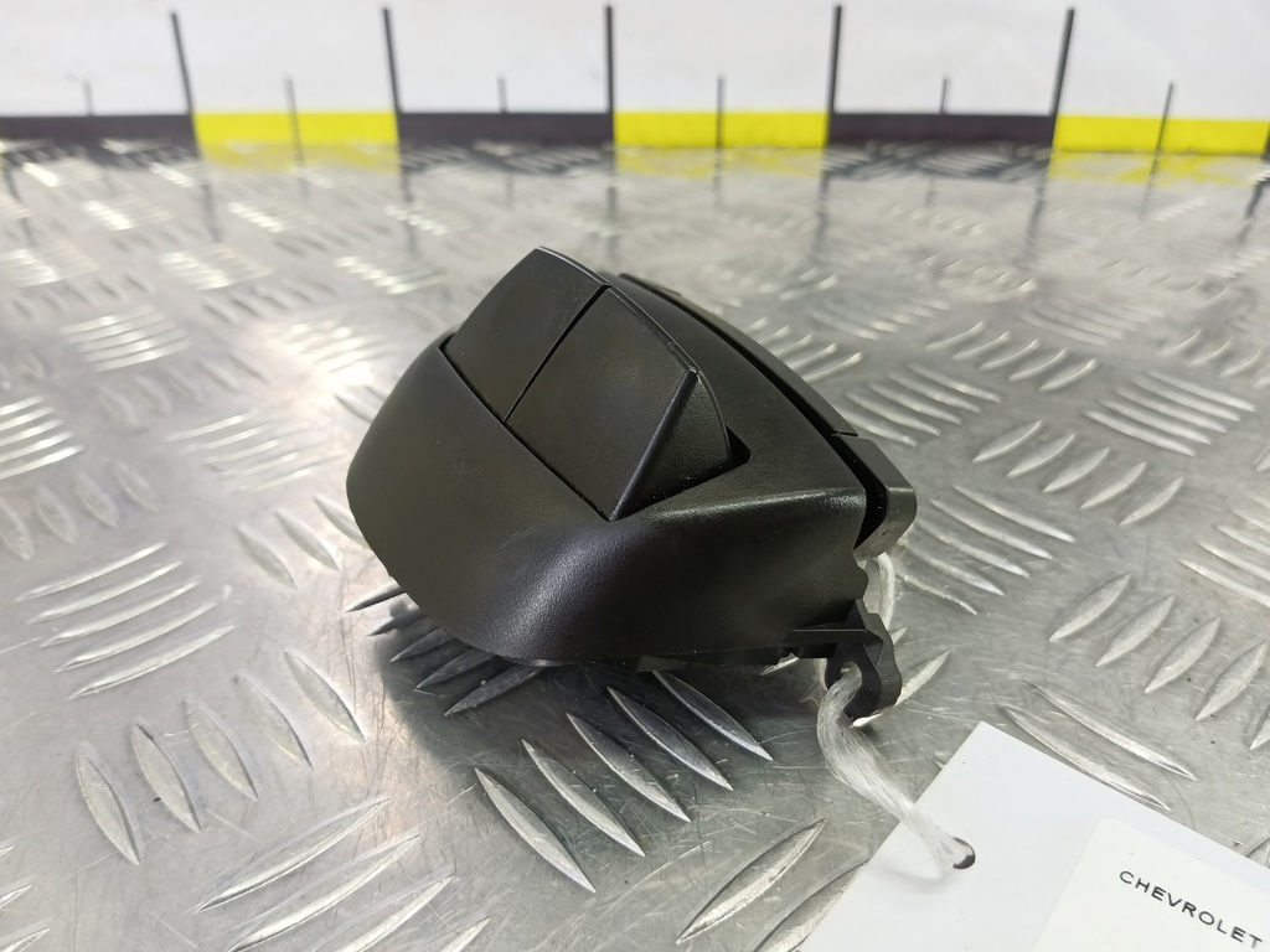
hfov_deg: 73.9
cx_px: 635
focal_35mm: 23
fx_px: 844
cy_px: 476
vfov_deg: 58.9
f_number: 1.6
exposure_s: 1/50
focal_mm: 4.11
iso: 161
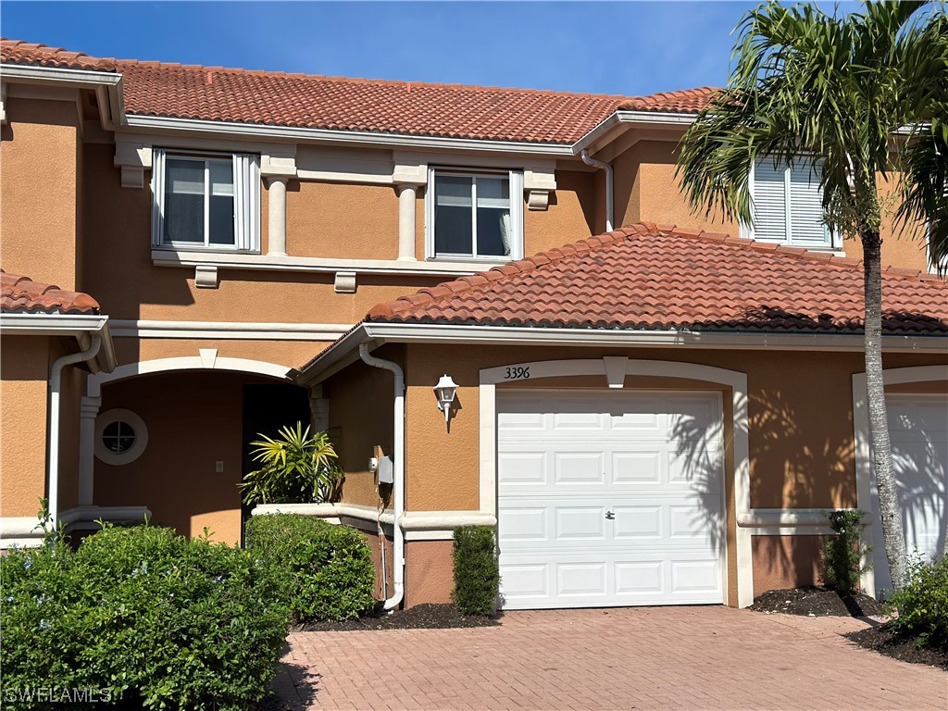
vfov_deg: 30.3
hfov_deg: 39.7
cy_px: 356
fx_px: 1315
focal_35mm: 48
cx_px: 474
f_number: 1.78
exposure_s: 1/12048
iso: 100
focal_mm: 6.86
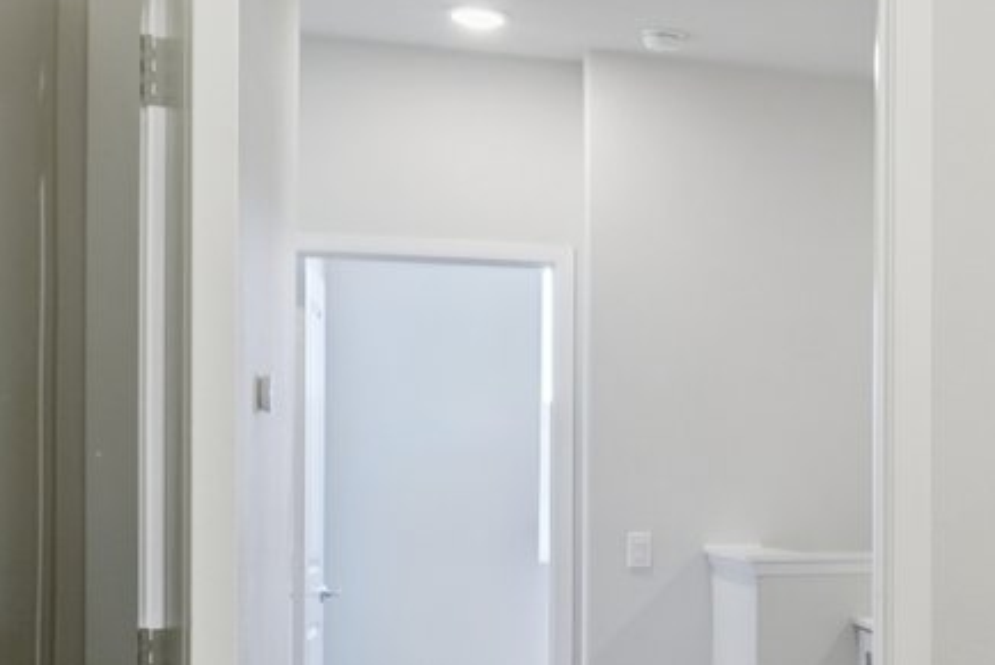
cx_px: 1625
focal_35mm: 66
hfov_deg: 22.6
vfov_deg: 20.5
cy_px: 480
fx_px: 1825
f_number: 8
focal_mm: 14
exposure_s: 1/13
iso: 400
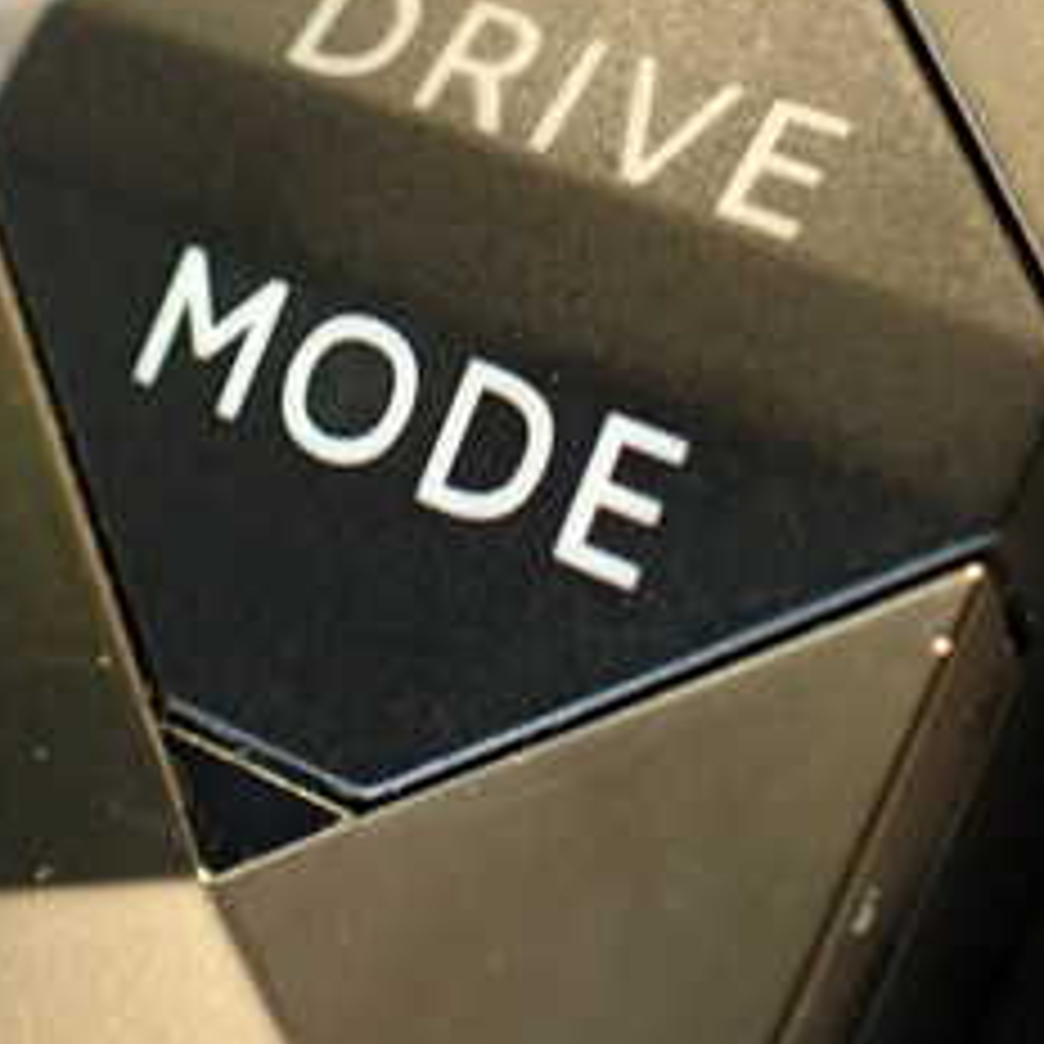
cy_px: 194
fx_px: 2491
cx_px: 576
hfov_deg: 23.7
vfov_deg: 23.3
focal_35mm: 73
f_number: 2.4
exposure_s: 1/30
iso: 250
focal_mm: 5.79
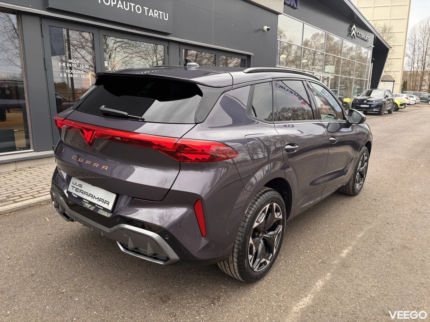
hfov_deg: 67.3
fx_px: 323
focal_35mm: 26
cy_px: 161
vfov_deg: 53.1
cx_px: 215
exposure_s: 1/207
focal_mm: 5.96
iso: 40
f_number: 1.6
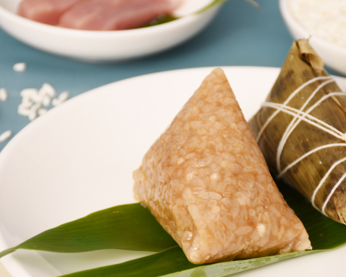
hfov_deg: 9.8
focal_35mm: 197
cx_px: 216
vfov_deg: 7.8
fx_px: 2017
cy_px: 181
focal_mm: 80
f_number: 5.3
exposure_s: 1/200
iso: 100
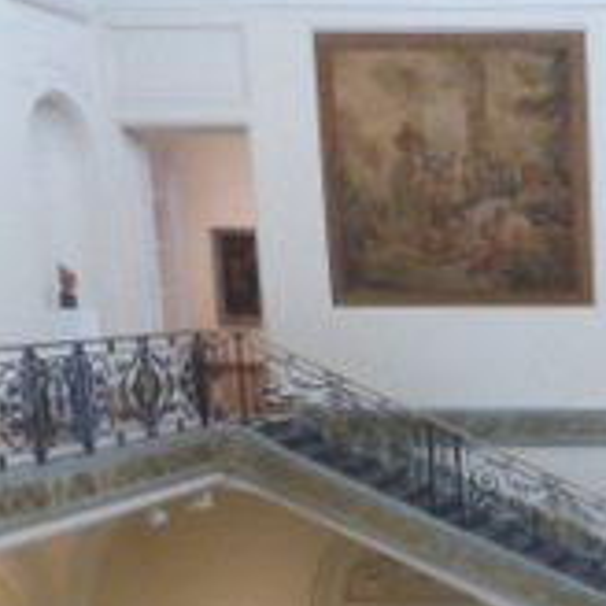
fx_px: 1604
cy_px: 687
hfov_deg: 19.2
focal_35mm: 81
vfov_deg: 20.3
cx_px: 865
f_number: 3.3
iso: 400
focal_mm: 4.3
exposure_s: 1/40
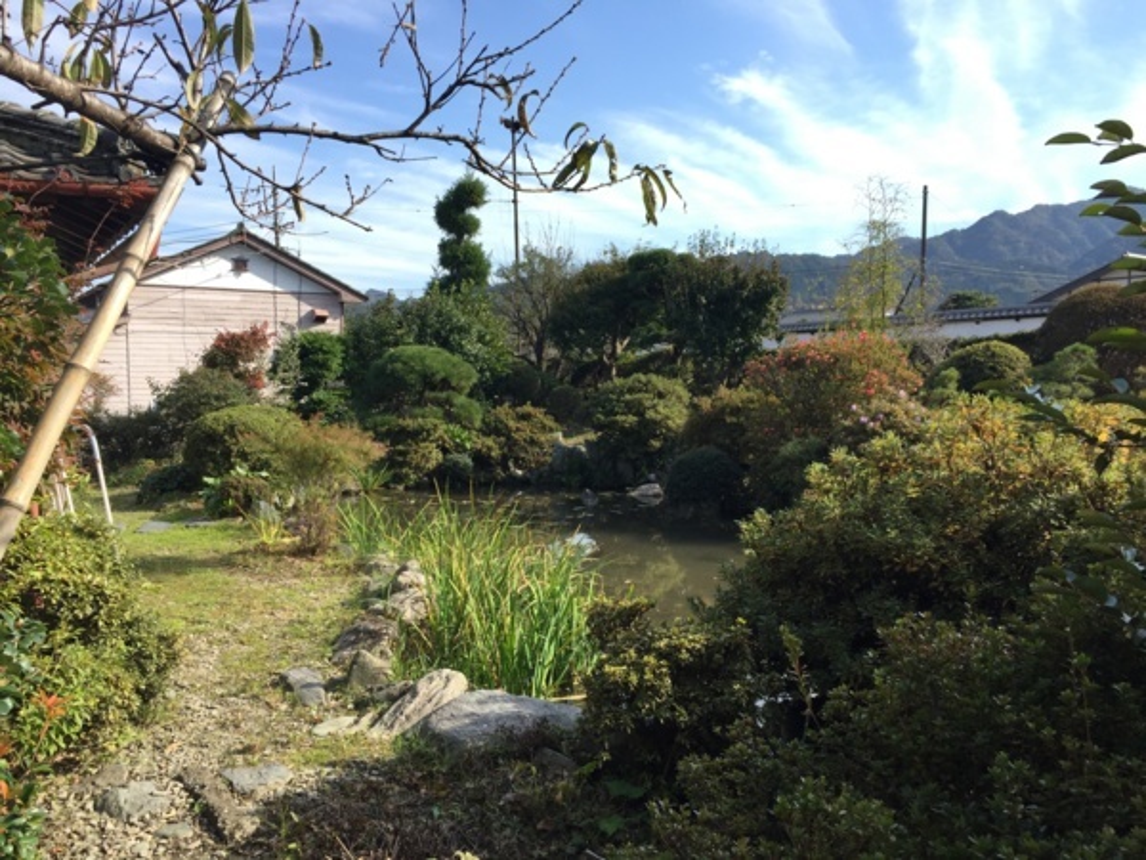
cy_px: 430
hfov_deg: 61.7
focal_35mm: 29
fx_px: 960
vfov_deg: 48.2
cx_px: 573
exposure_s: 1/775
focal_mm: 4.15
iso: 32
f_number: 2.2
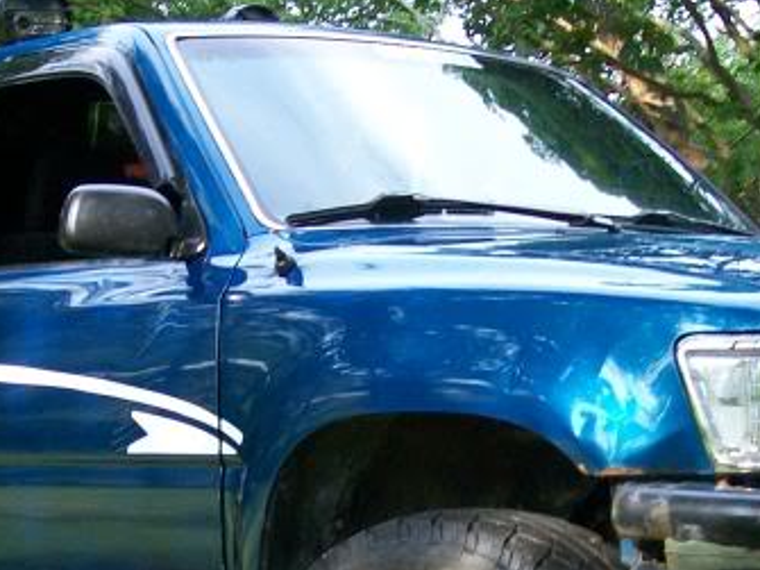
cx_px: 279
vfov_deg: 14.0
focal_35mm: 104
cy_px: 540
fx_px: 2283
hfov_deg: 18.9
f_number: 2.7
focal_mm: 6.1
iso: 64
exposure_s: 1/125
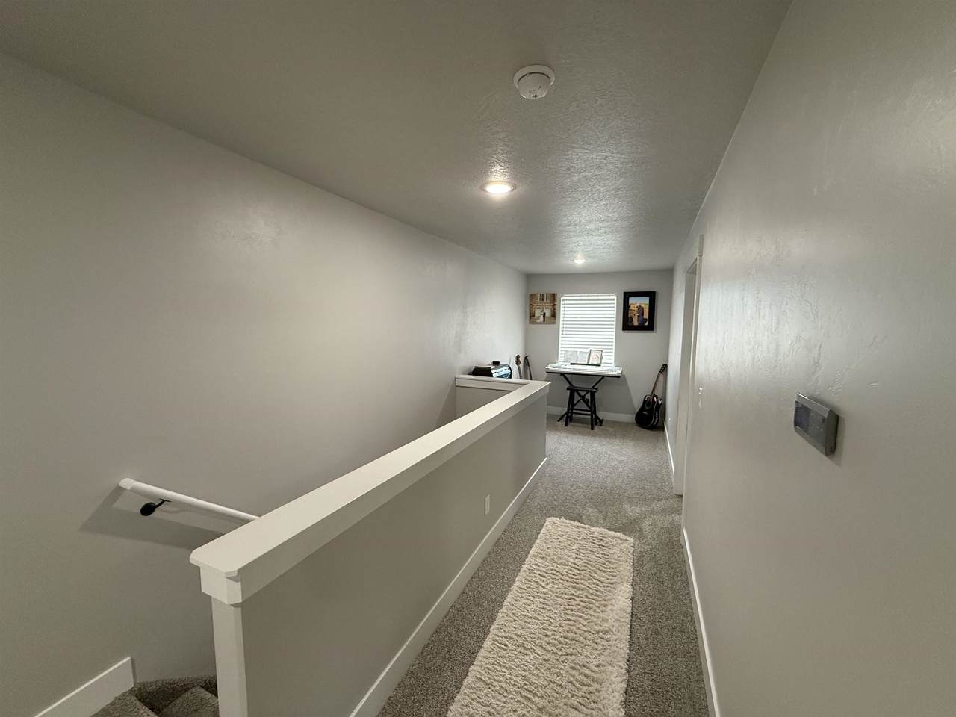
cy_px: 358
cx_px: 478
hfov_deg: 102.1
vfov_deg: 85.7
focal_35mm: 14
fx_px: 387
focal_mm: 2.22
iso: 500
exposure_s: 1/120
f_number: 2.2
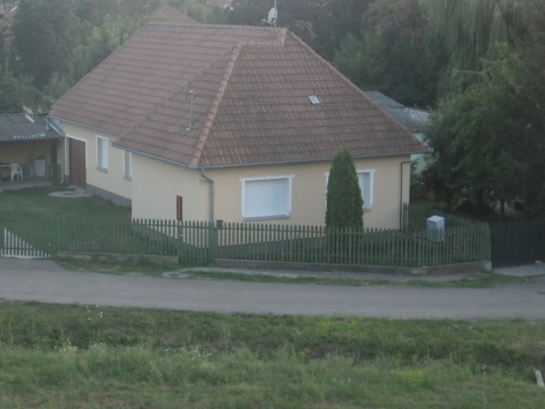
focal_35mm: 75
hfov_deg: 25.9
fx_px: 1181
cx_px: 183
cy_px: 159
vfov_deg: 19.6
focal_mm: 9.1
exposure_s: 1/60
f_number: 4.4
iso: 100
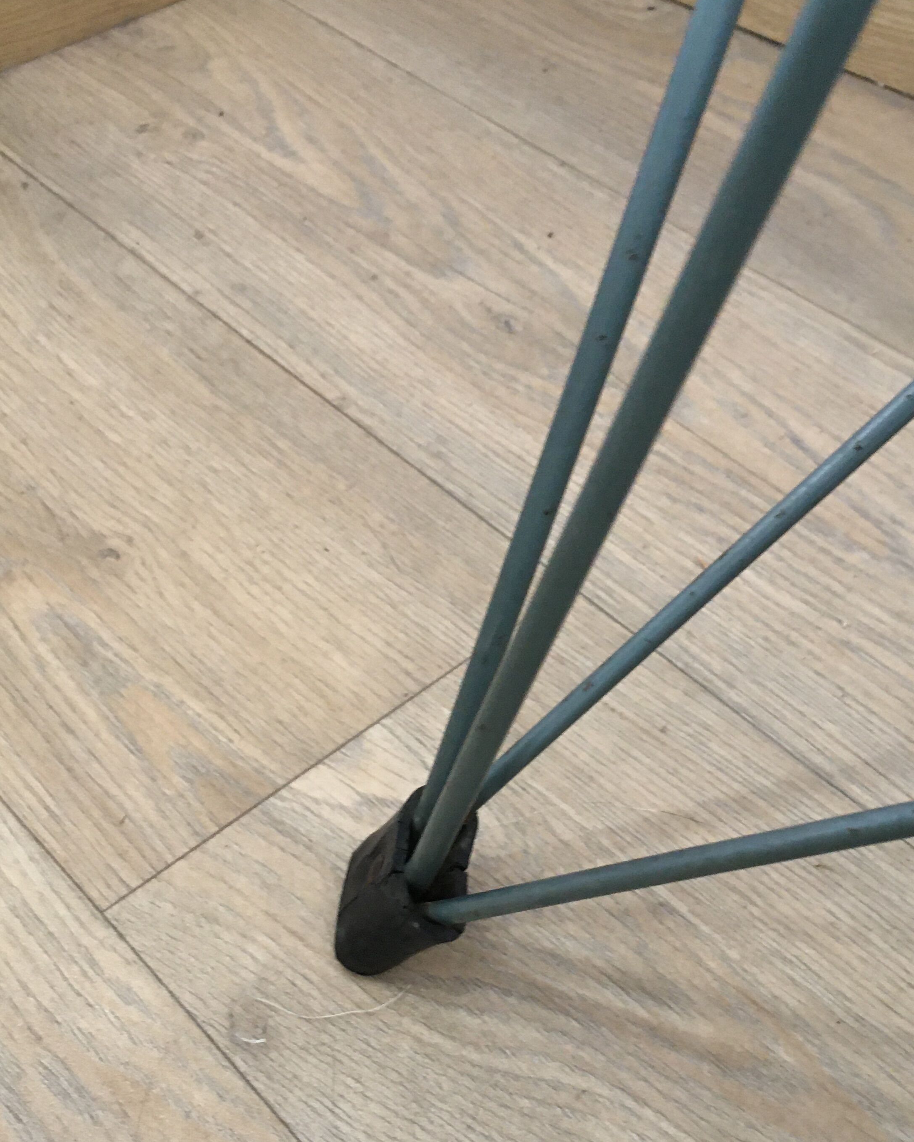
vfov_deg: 43.6
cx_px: 555
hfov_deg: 35.5
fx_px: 1420
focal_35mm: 42
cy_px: 675
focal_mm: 4.15
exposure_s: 1/33
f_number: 2.2
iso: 160
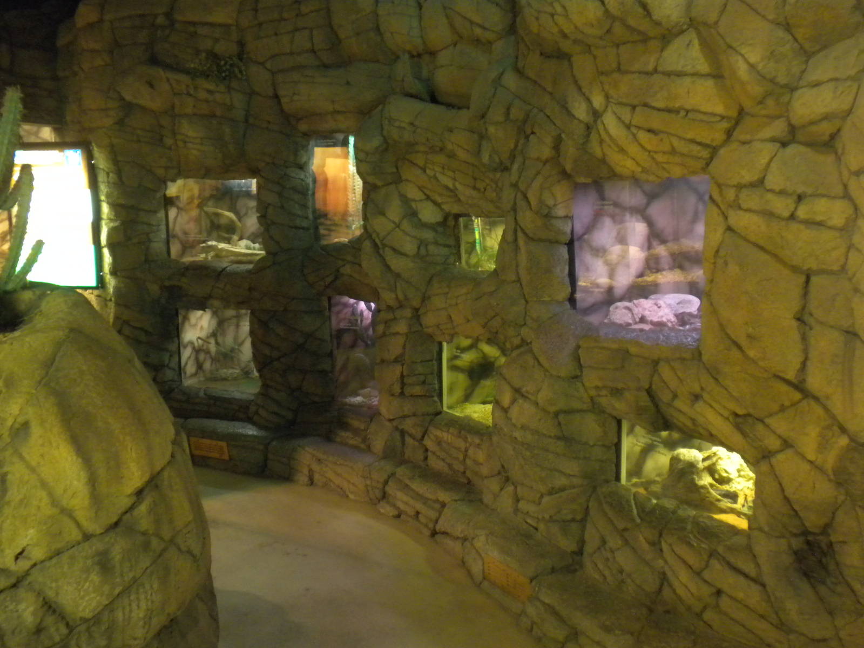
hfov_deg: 50.1
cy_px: 324
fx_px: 924
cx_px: 432
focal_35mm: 37
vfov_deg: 38.7
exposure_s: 1/7.8
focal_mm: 6.6
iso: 400
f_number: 3.5
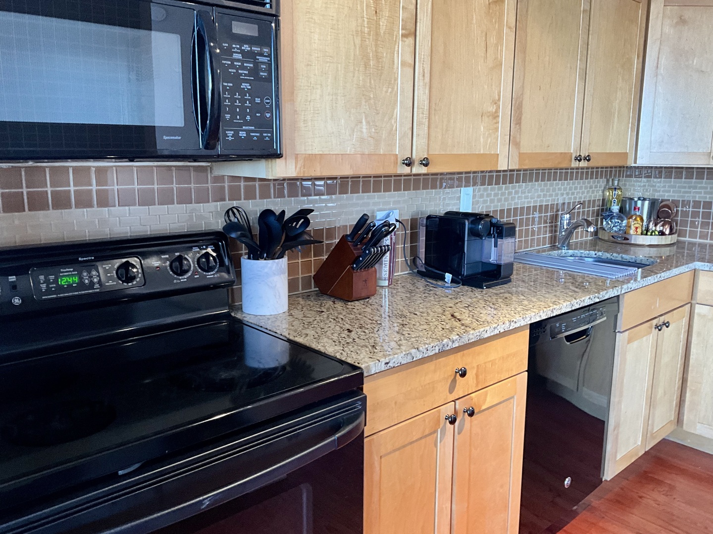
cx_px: 356
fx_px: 597
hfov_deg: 61.7
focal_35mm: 29
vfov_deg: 48.2
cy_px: 267
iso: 125
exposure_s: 1/60
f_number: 1.8
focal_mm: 3
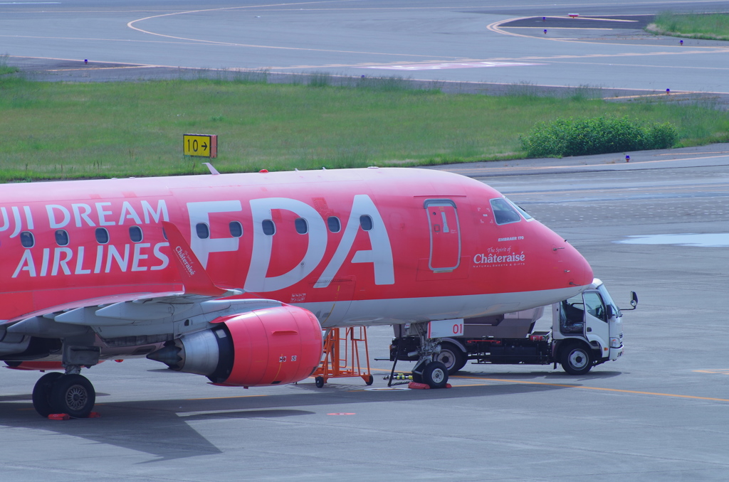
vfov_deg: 3.0
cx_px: 364
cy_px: 241
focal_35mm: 450
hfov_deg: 4.6
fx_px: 9093
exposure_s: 1/500
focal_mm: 300
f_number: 5.6
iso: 200
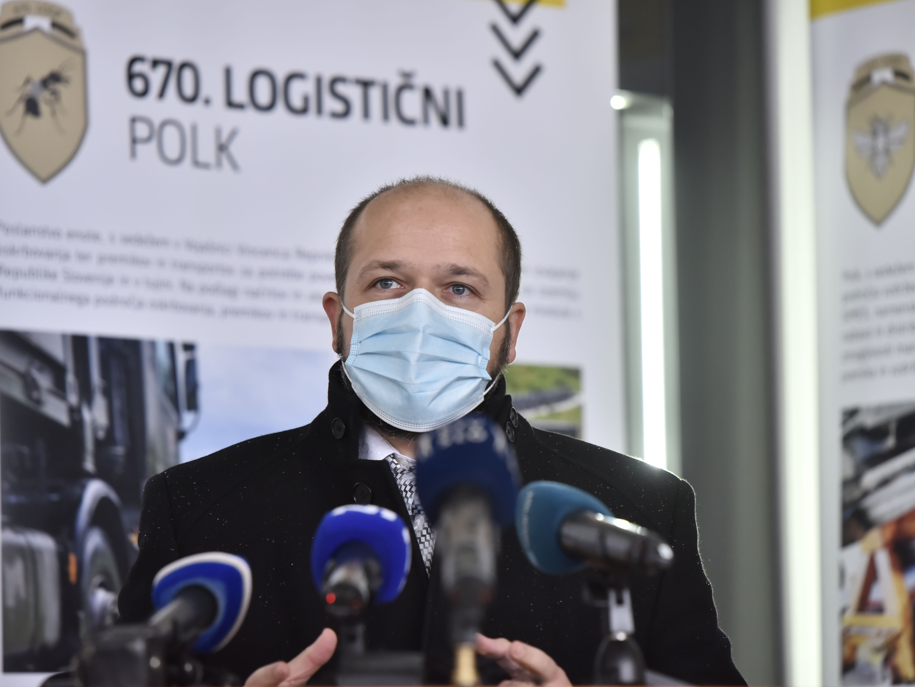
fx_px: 5445
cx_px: 411
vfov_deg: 7.2
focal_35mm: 206
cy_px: 344
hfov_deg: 9.6
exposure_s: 1/200
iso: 1600
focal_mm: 190
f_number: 3.5
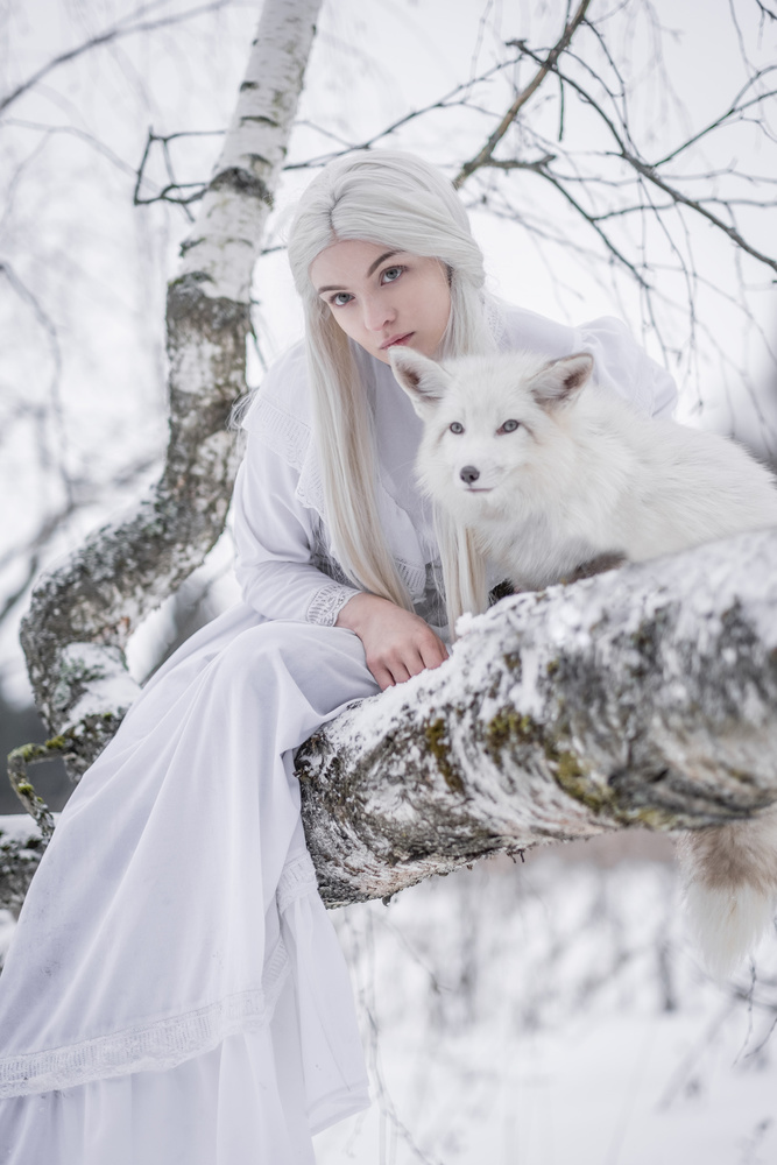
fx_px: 2718
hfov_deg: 16.3
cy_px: 582
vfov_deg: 24.2
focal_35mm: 84
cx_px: 388
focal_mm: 56
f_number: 1.4
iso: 200
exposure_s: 1/4000
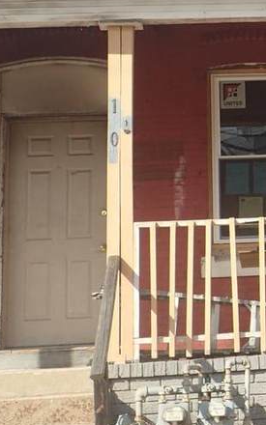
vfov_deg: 19.1
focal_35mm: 108
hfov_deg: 11.4
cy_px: 99
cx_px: 454
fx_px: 1253
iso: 100
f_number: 3.5
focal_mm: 6.42
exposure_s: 1/640
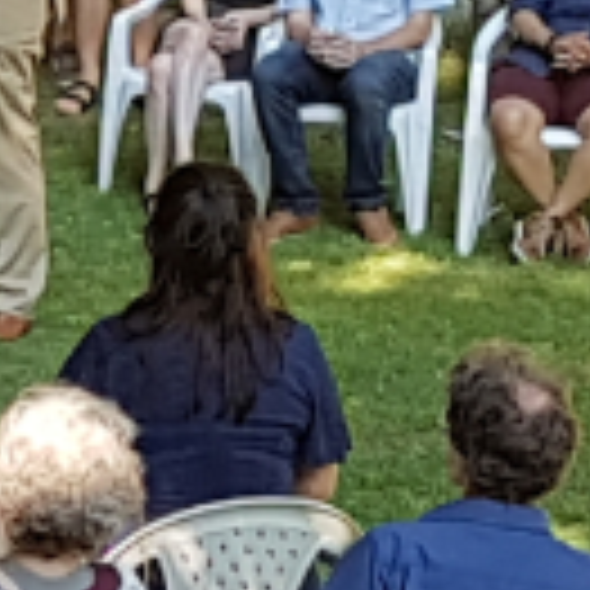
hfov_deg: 13.2
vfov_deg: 16.6
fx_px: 2025
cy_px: 302
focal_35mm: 105
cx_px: -739
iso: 40
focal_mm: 4.2
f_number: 1.7
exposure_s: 1/253
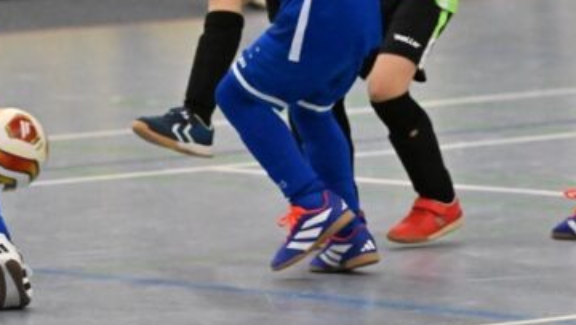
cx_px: 338
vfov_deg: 2.6
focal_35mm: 476
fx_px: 7274
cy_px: 21
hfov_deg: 4.5
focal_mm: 160
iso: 8000
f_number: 3.5
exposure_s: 1/1250
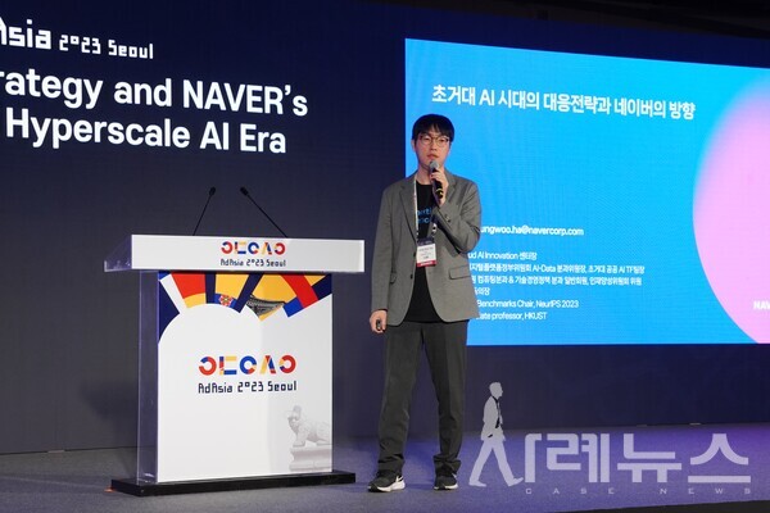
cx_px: 385
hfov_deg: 31.2
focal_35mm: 64
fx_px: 1379
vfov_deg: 21.1
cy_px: 256
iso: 800
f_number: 4
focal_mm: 43
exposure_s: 1/125
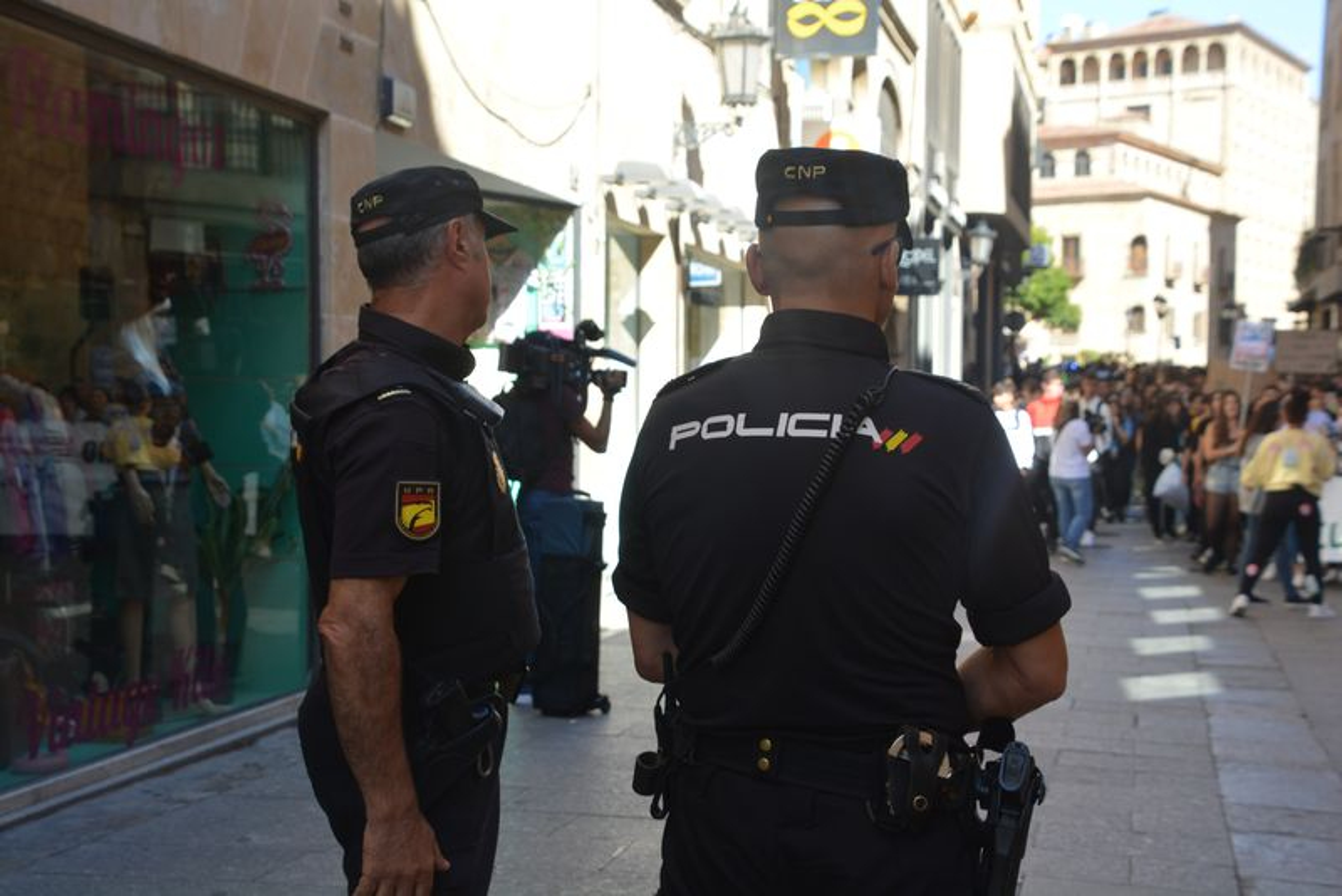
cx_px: 671
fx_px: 1958
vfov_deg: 25.8
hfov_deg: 37.8
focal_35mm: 52
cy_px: 448
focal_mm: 35
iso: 200
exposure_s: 1/200
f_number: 7.1
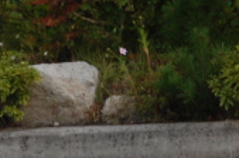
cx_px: -218
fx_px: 4519
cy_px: 263
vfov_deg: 2.0
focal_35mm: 682
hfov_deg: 3.0
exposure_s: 1/125
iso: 400
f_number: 4.8
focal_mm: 110
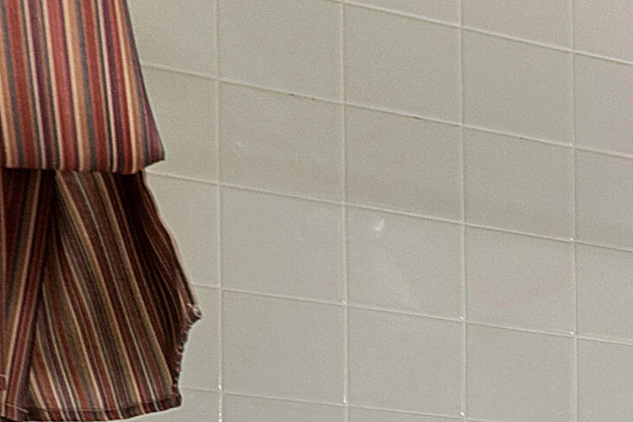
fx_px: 1090
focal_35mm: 62
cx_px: 1242
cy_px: 852
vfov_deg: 16.5
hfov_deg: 19.5
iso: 160
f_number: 11
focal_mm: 10
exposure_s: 2
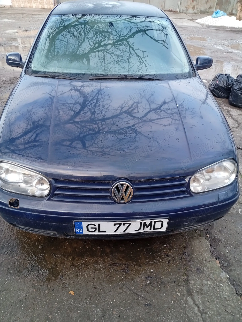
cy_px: 161
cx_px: 121
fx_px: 251
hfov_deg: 51.5
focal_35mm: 27
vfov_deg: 65.2
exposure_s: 1/50
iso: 114
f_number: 1.8
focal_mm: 3.98
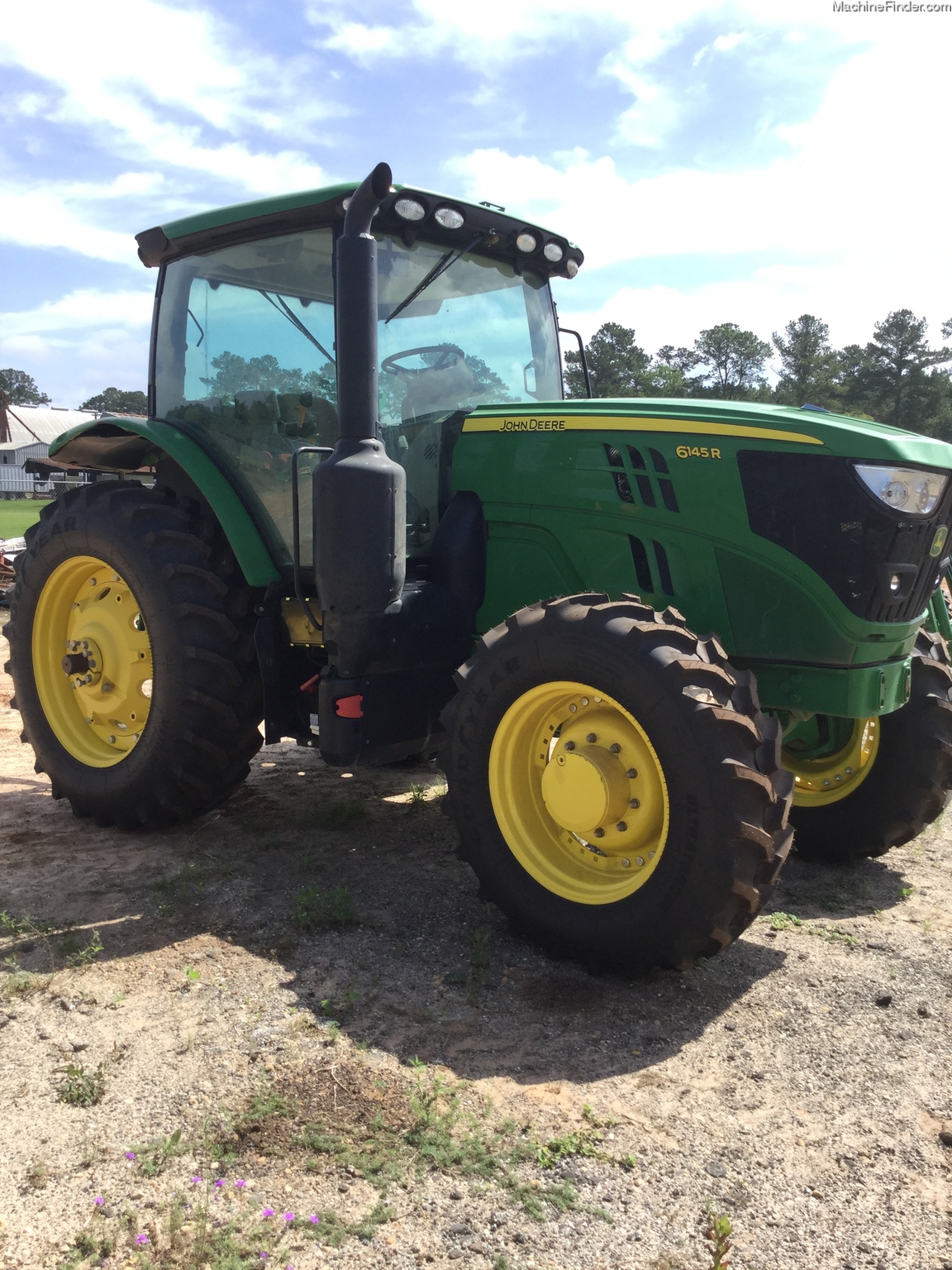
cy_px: 635
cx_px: 476
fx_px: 1137
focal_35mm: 31
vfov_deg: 58.4
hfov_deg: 45.4
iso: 25
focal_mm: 3.3
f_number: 2.4
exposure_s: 1/599
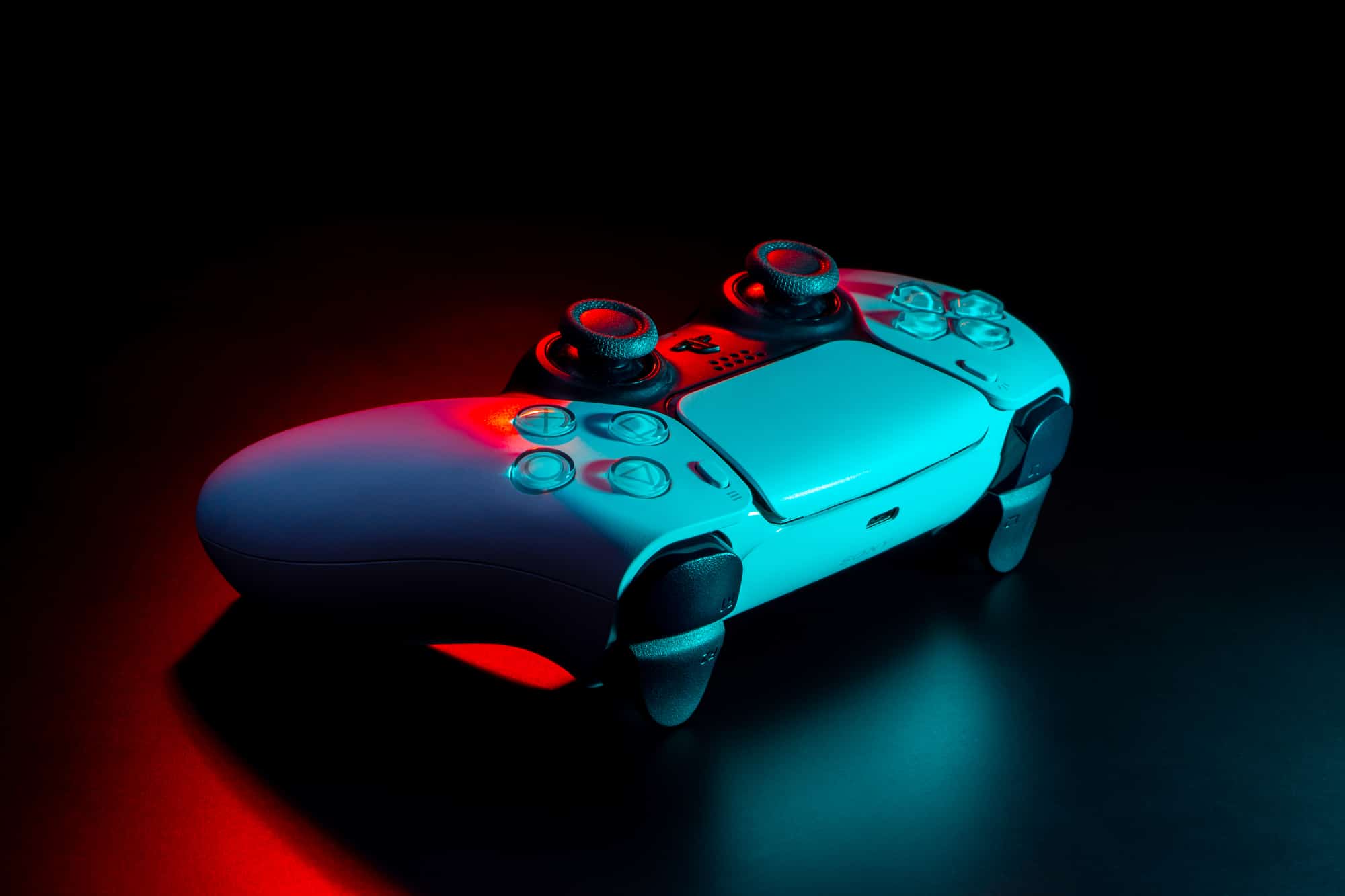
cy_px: 448
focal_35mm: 75
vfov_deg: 18.2
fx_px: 2802
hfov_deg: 27.0
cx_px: 672
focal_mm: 50
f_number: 14
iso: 100
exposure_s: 1/160
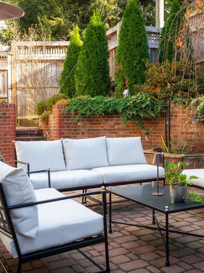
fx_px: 338
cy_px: 120
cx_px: 141
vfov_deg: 43.8
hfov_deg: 33.2
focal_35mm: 43
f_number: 8
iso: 200
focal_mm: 25
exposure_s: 1/40
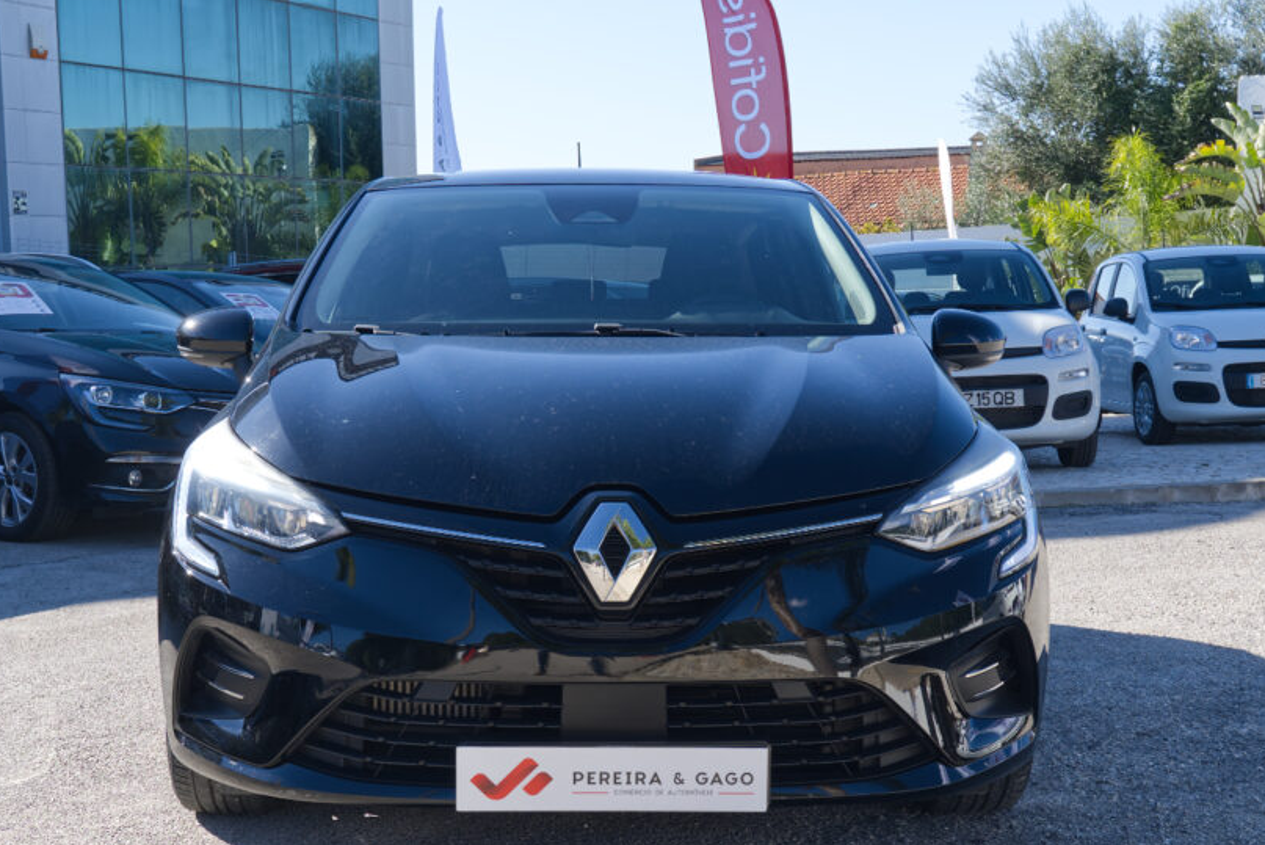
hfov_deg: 38.2
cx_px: 607
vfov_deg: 26.0
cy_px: 523
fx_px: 1828
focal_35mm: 52
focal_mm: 27.1
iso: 160
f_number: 9
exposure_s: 1/125
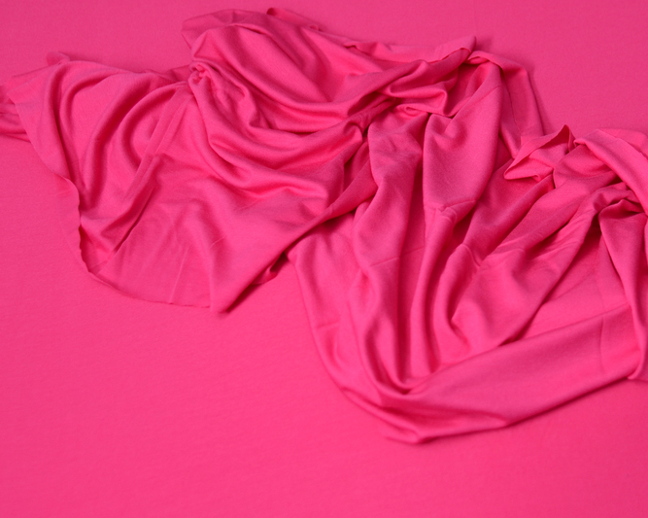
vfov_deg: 17.8
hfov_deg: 22.0
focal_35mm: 86
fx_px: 1649
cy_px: 229
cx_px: 501
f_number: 4
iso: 200
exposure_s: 1/100
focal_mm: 34
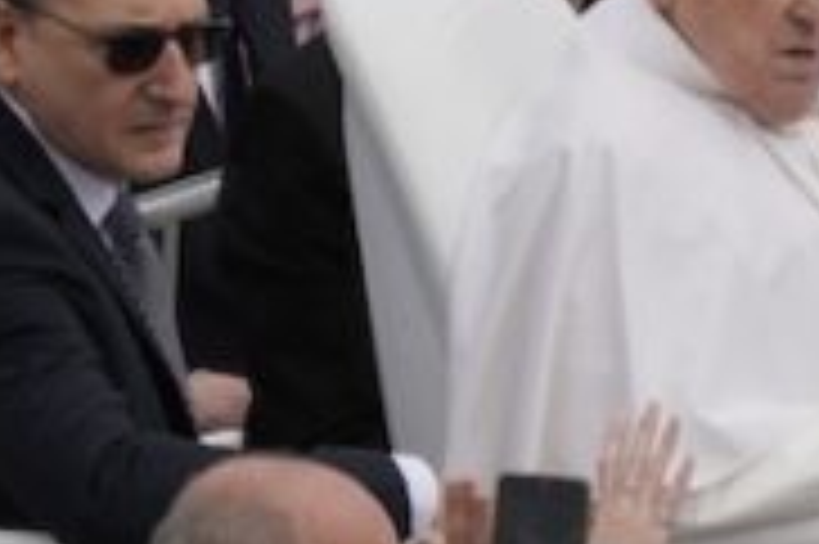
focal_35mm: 3378
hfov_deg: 0.6
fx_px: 76779
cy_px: 326
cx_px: 1060
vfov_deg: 0.4
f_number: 6.3
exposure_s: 1/3200
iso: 500
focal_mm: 600
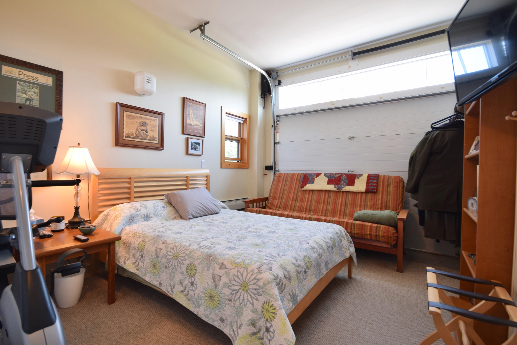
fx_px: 230
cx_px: 245
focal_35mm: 16
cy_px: 173
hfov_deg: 96.7
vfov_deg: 73.7
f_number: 6.3
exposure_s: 1/13
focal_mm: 10
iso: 200
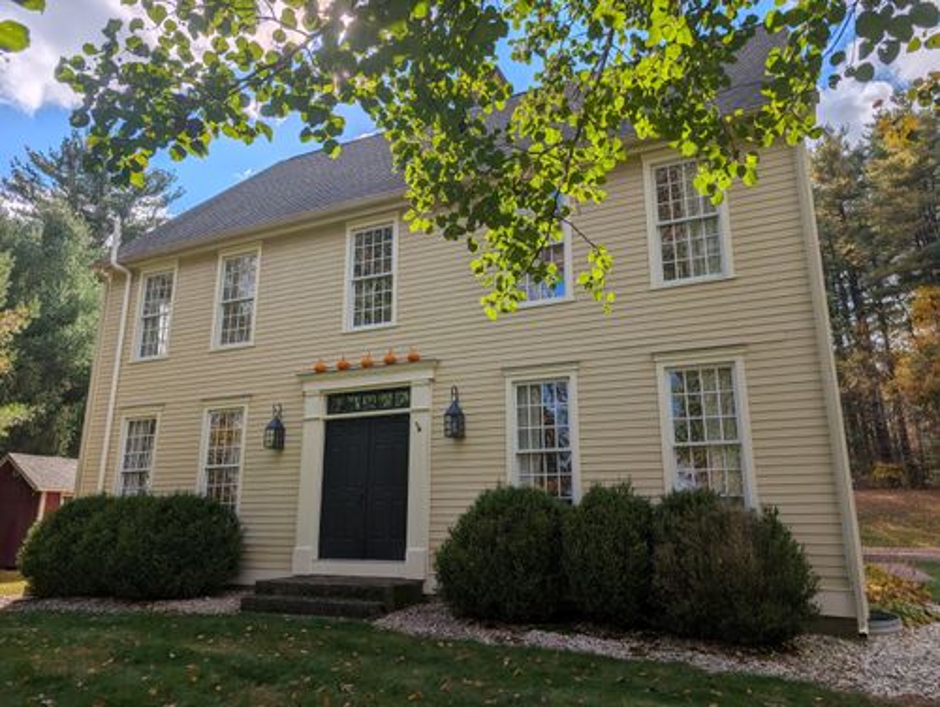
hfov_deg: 71.5
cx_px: 470
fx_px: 652
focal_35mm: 24
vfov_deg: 56.9
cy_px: 354
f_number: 1.68
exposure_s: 1/12195
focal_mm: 6.9
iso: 20
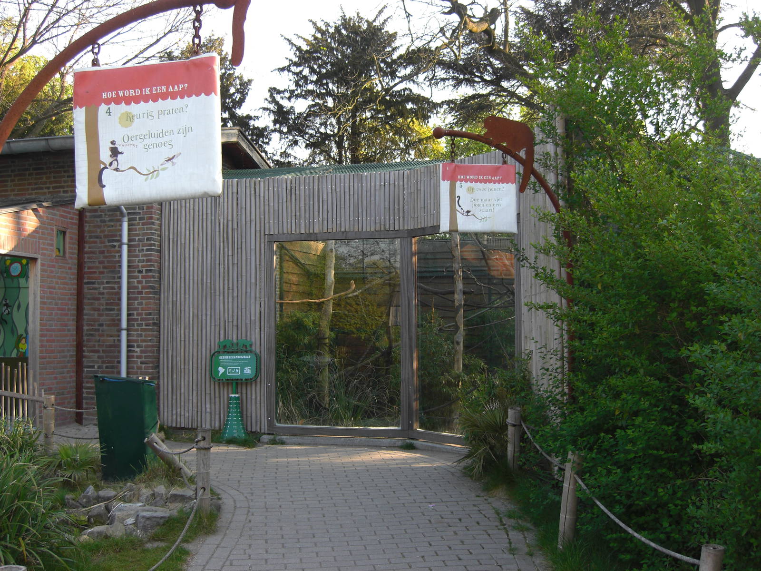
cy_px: 286
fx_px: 835
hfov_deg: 49.0
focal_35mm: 38
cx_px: 380
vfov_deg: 37.7
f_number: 2.8
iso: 80
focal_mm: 7.9
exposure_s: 1/160
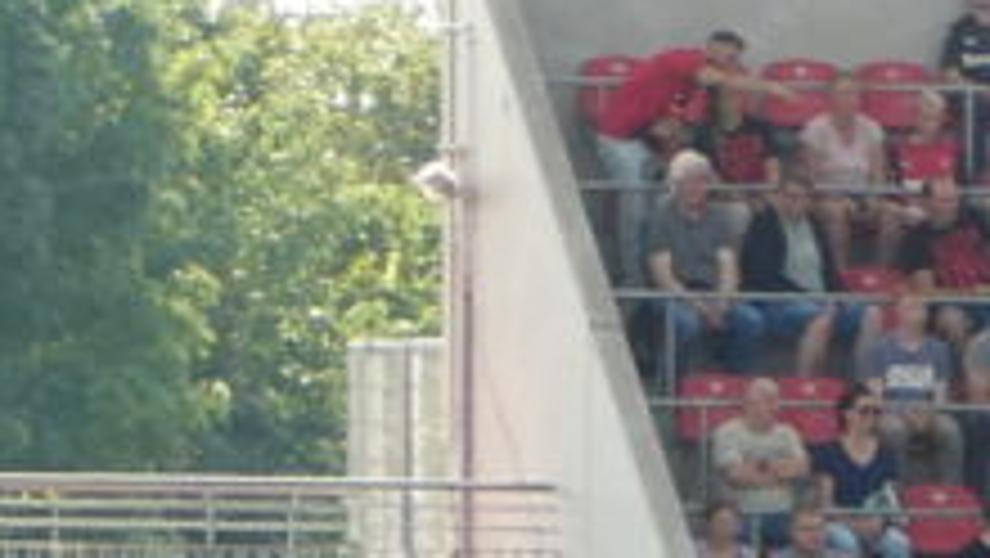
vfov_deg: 1.1
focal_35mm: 1069
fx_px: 28076
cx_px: 2290
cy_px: 1818
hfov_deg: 2.0
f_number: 5.3
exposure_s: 1/100
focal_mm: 24.2
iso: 80
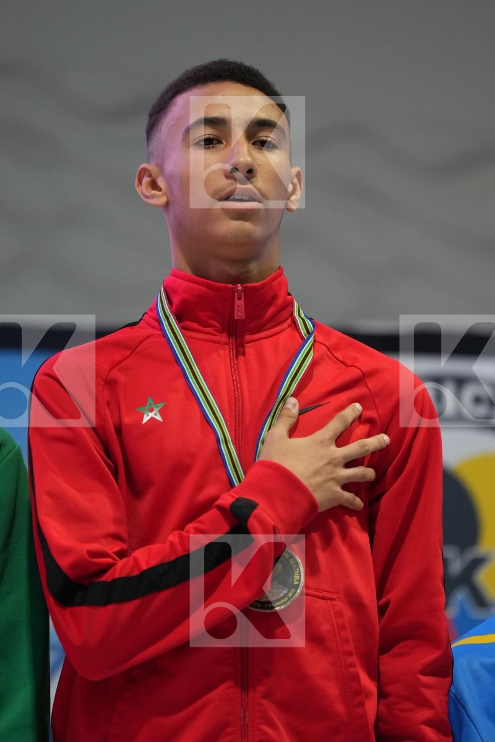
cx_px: 248
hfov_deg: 4.6
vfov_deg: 6.9
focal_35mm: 300
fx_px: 6187
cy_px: 371
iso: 2500
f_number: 2.8
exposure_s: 1/250
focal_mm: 200
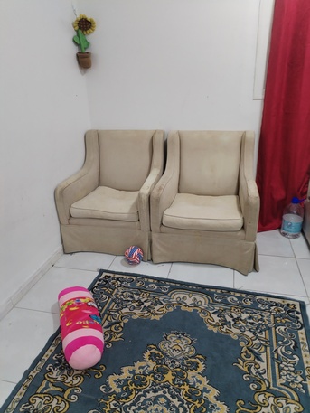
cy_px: 206
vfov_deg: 67.3
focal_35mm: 26
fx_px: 310
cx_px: 155
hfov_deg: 53.1
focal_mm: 4.75
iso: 362
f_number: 1.8
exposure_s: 1/33.3
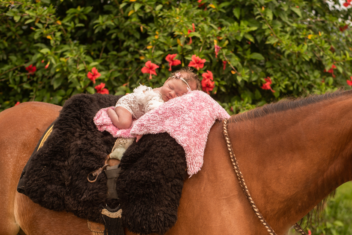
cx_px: 236
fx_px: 714
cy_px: 141
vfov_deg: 18.7
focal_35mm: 73
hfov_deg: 27.5
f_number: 3.2
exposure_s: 1/640
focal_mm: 50
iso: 125
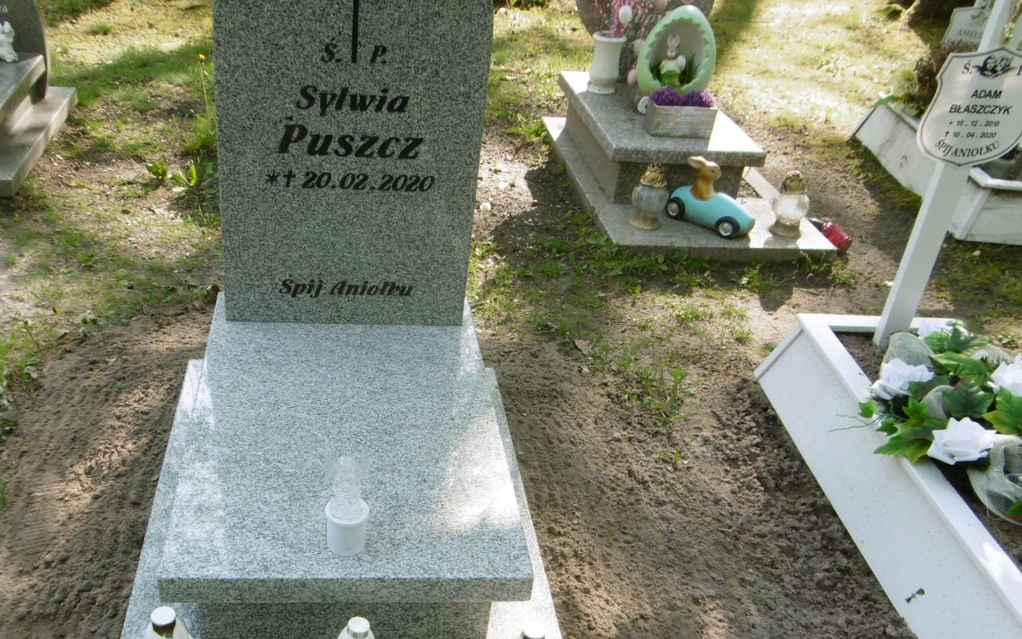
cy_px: 410
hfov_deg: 56.2
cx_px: 398
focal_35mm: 34
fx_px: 947
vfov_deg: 37.0
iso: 100
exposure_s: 1/125
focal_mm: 4.3
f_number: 3.1
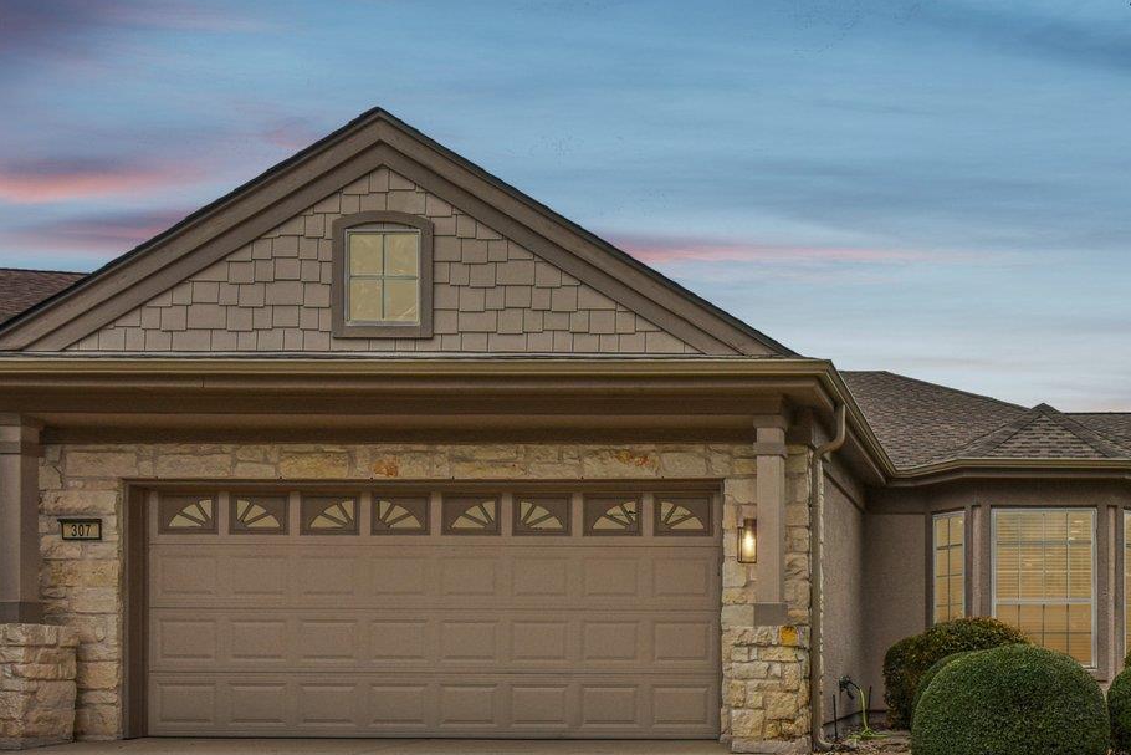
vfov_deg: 35.2
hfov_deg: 49.1
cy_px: 649
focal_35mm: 36
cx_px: 952
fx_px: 1131
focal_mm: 16
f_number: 8
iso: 400
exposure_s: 1/640
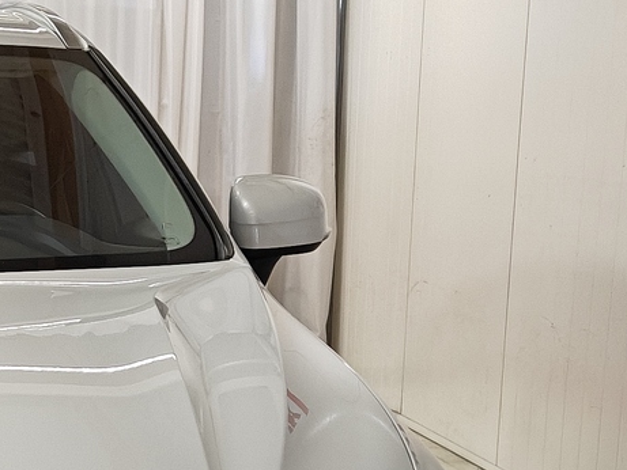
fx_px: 1866
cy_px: 652
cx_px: -180
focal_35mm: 103
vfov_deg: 13.7
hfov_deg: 17.9
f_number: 1.8
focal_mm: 5.59
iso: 64
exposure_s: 1/120
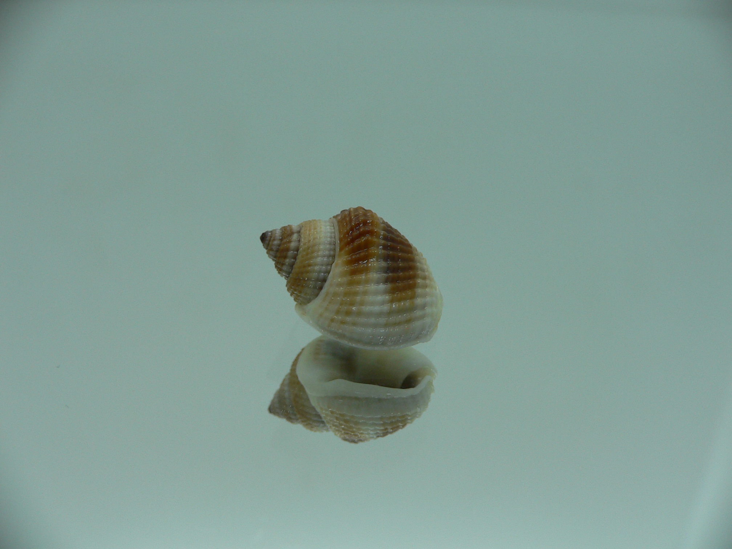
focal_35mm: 35
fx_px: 740
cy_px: 274
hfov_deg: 52.6
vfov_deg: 40.7
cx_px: 366
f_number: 2.8
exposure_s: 1/80
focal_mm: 4.6
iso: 80
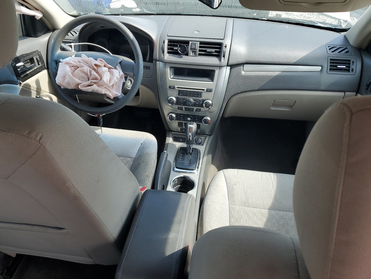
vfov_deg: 53.1
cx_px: 186
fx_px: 279
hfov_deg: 67.3
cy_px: 140
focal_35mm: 26
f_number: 1.5
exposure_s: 1/455
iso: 50
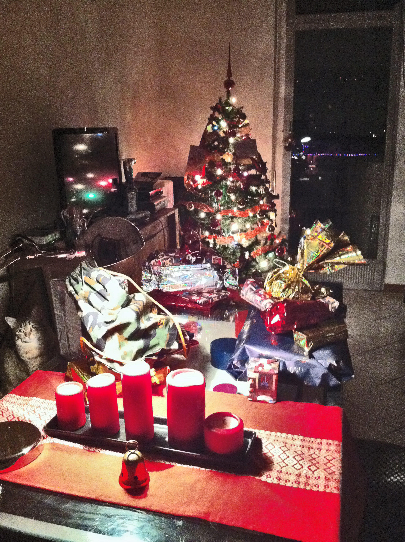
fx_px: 547
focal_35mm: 35
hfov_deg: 40.6
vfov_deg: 52.7
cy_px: 271
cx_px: 202
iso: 1000
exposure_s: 1/17
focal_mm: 3.85
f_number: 2.8
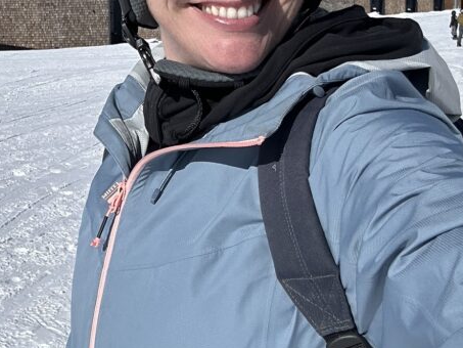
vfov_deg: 26.3
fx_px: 696
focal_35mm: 52
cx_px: 62
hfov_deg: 35.1
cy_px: -16
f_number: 1.9
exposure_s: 1/3356
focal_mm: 2.69
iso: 25
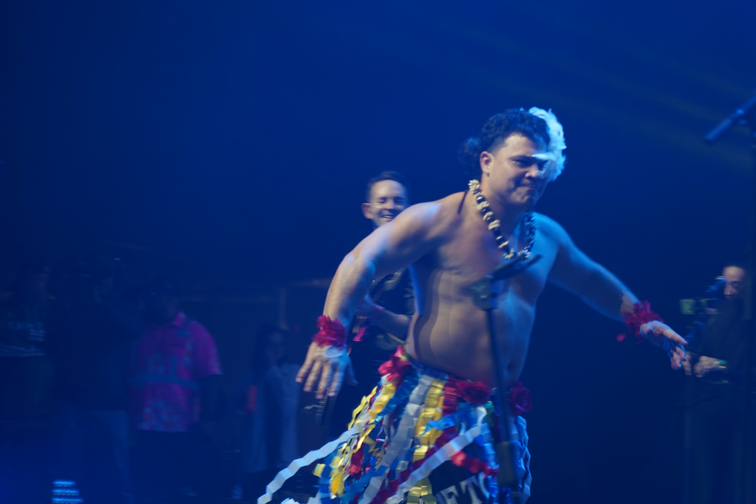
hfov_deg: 19.5
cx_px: 378
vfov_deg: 13.0
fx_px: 2205
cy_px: 252
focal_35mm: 105
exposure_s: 1/125
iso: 1000
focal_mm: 105
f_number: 4
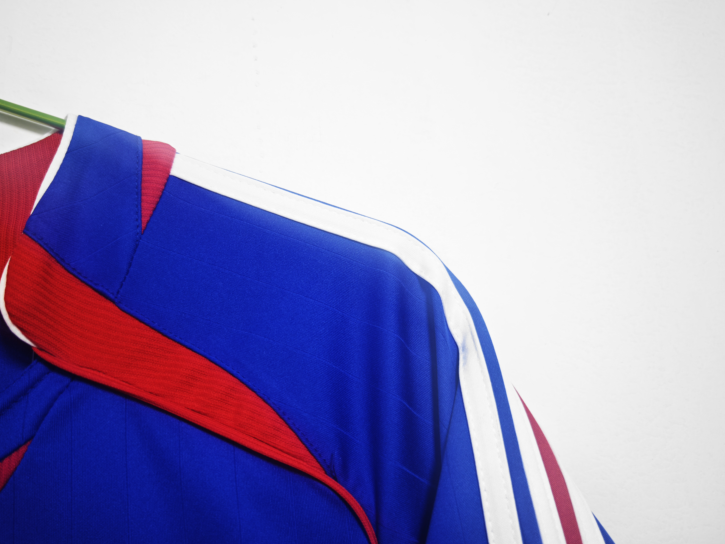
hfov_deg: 63.1
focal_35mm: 28
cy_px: 310
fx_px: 586
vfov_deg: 49.6
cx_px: 307
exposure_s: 1/100
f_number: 1.75
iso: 119
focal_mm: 8.67
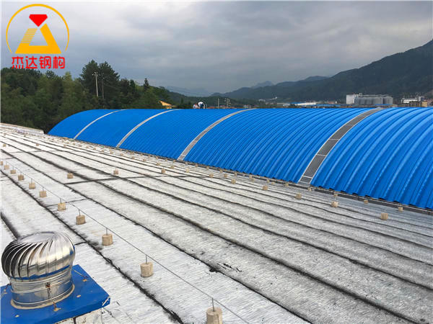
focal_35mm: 29
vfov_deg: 48.2
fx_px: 363
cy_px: 162
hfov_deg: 61.7
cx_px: 216
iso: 25
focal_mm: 4.15
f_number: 2.2
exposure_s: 1/368
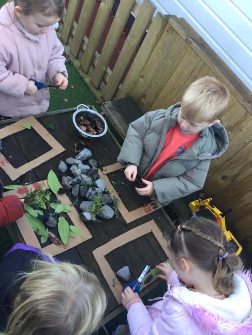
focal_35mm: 31
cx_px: 126
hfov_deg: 45.4
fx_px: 301
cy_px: 168
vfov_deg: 58.4
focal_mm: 3.3
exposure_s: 1/50
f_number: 2.4
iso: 32
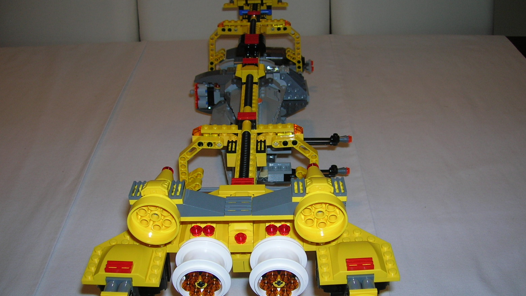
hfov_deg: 52.8
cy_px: 151
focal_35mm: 38
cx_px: 264
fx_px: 530
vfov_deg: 31.2
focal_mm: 5.7
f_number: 2.9
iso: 50
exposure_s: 1/60.1
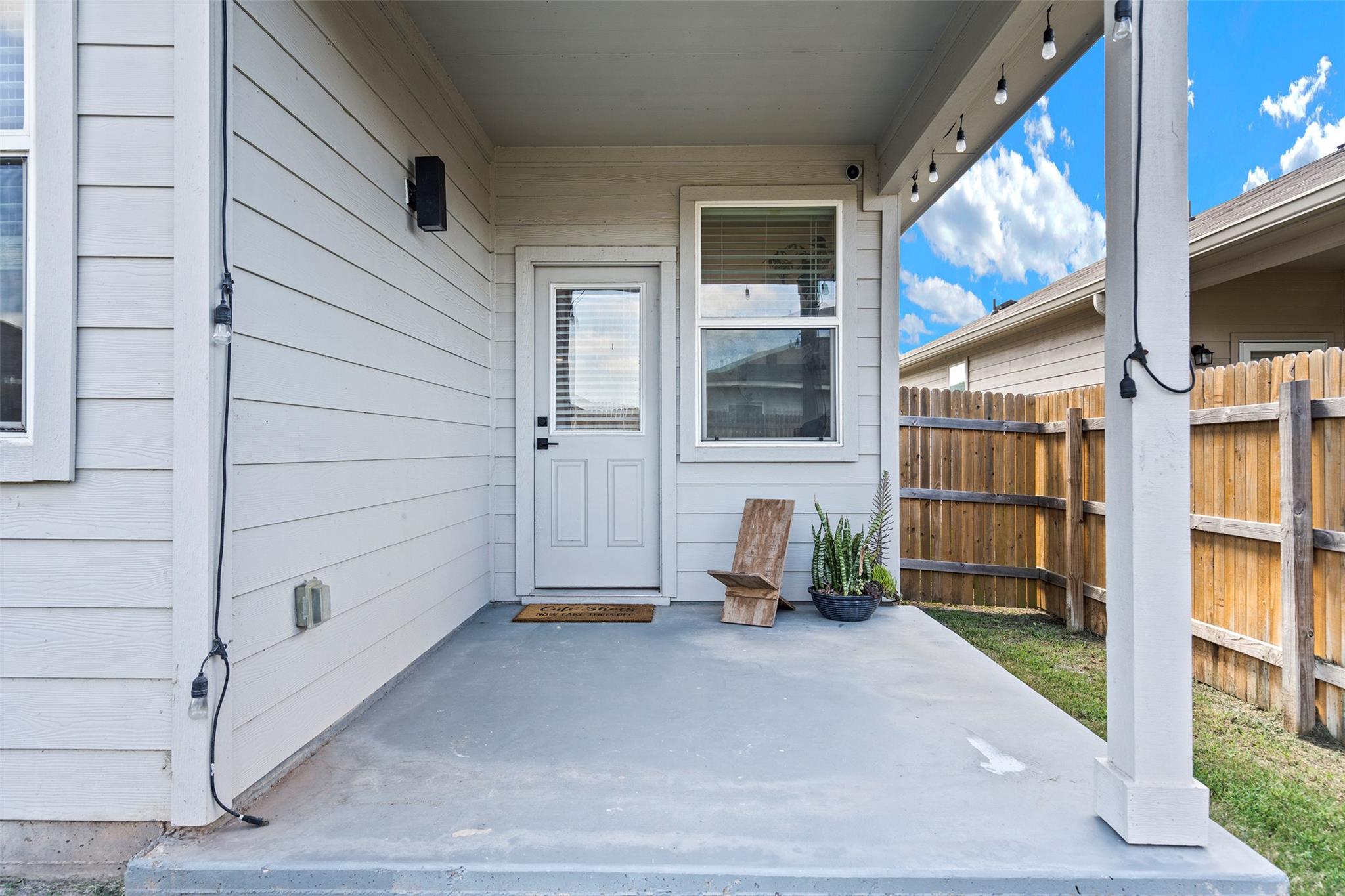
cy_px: 448
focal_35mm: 21
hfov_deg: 81.2
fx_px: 784
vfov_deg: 59.5
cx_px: 672
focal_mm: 21
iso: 200
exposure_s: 1/30
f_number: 8
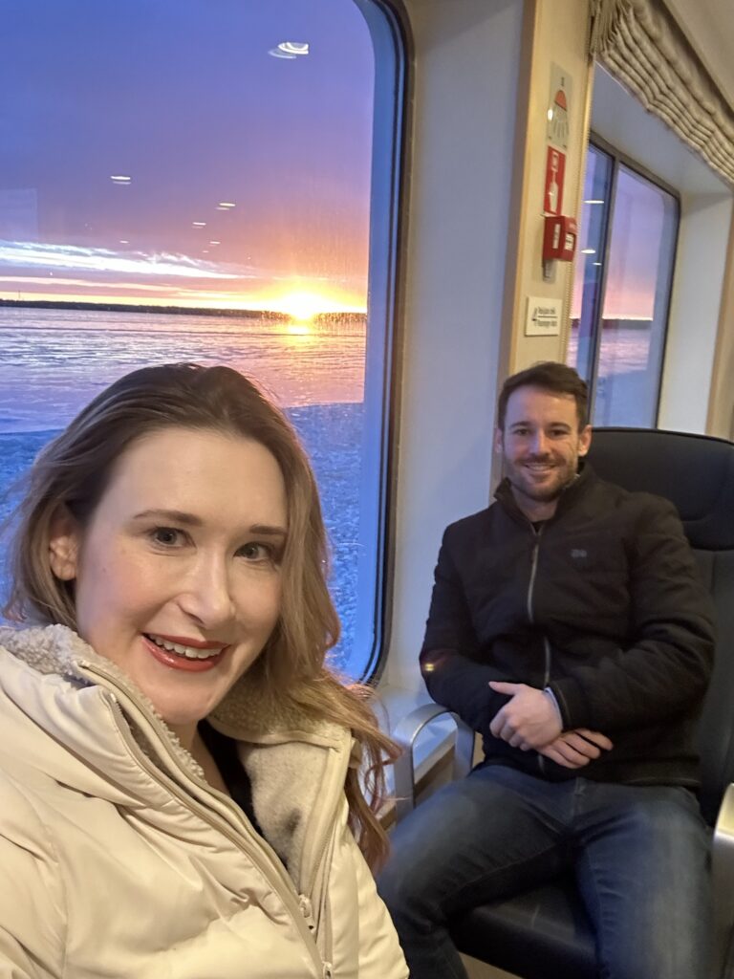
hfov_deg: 46.8
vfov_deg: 60.0
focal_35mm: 30
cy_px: 490
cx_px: 367
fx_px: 848
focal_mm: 2.69
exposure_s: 1/50
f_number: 1.9
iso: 250
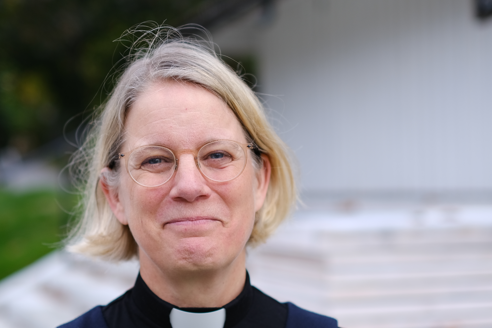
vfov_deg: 16.3
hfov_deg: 24.2
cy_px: 190
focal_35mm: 84
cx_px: 213
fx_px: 1148
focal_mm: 35
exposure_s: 1/1000
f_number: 1.6
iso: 160
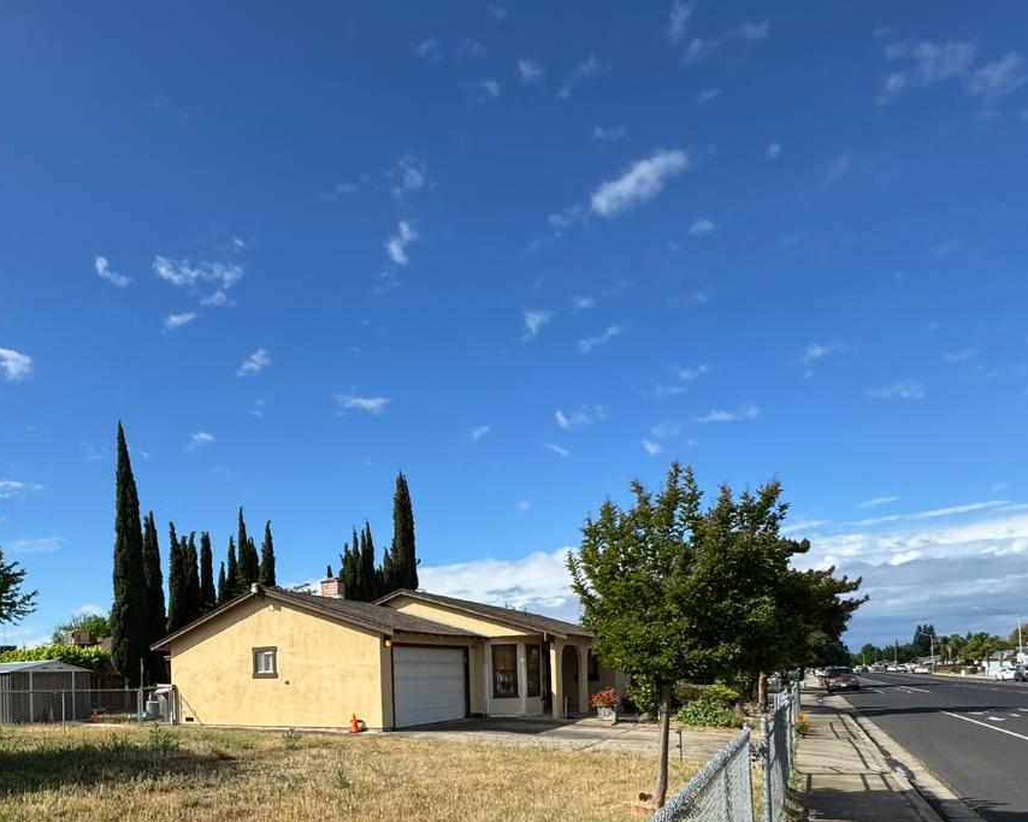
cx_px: 330
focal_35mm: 24
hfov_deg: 68.0
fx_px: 730
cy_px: 658
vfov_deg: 54.7
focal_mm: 2.22
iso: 50
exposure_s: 1/2494
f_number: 2.2
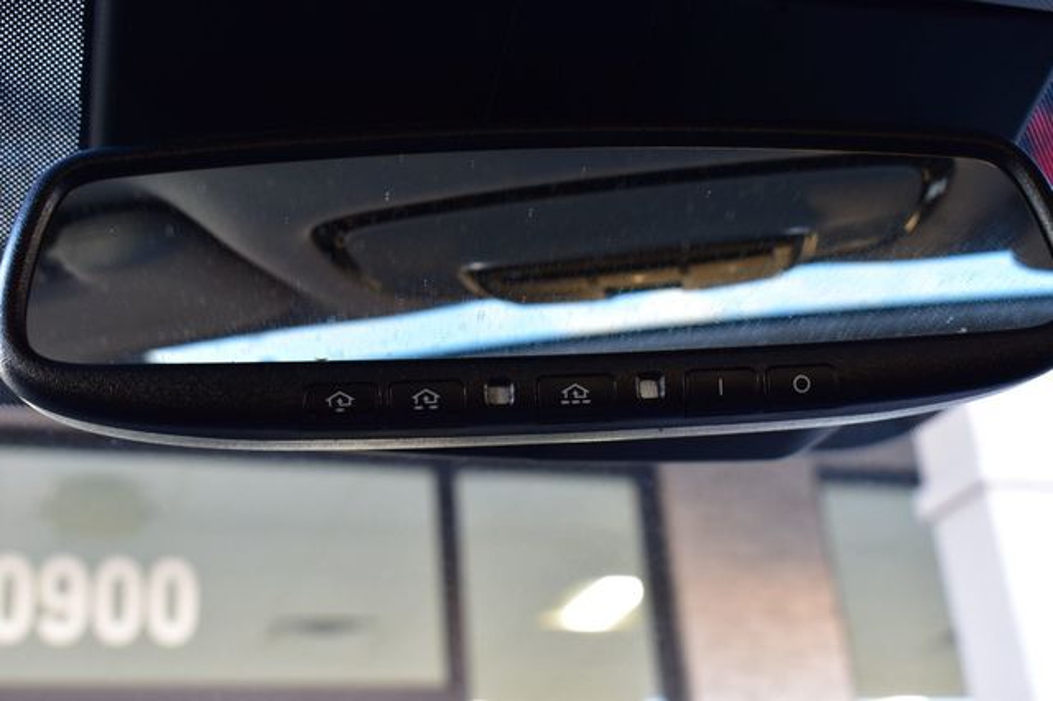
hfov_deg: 38.9
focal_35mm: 51
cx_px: 526
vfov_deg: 26.5
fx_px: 1491
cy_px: 350
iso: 400
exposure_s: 1/25
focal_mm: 34
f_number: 7.1
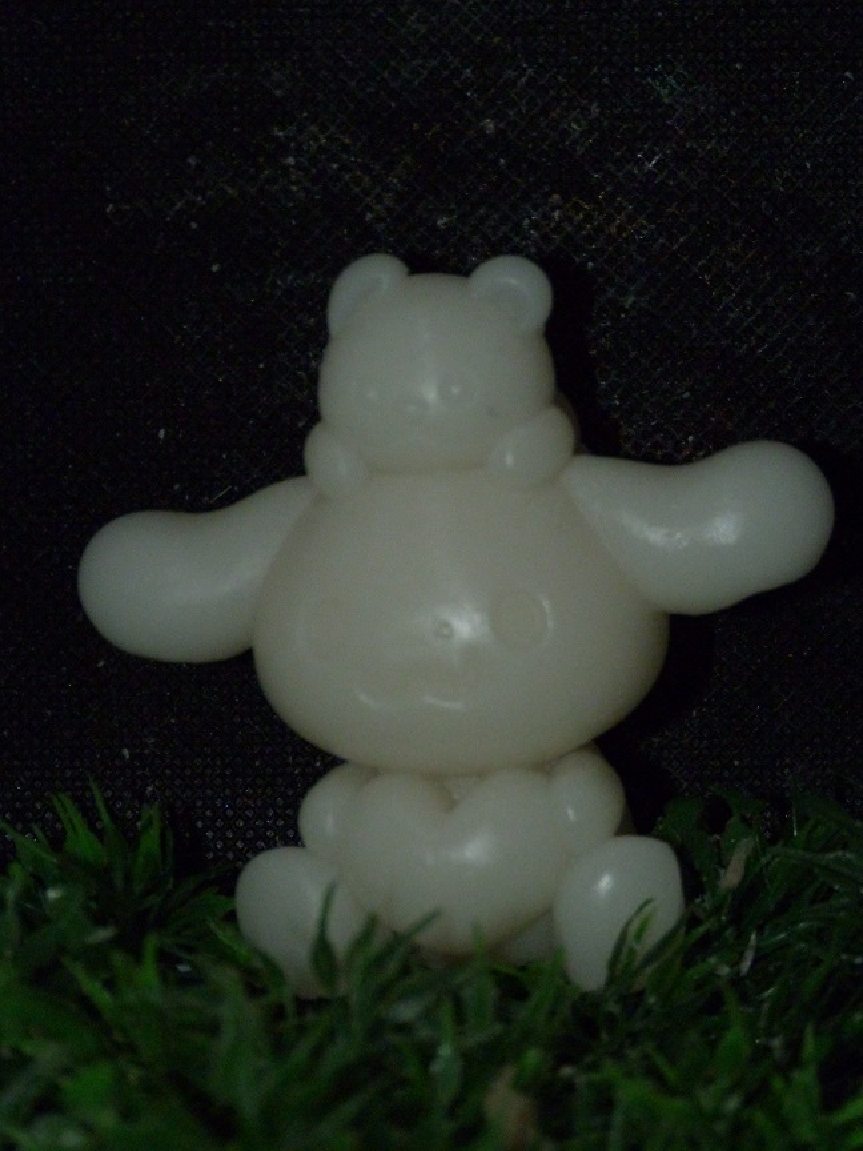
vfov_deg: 13.7
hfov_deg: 10.3
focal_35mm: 144
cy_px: 576
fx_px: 4787
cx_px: 432
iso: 400
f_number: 3.6
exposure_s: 1/125
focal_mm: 25.9
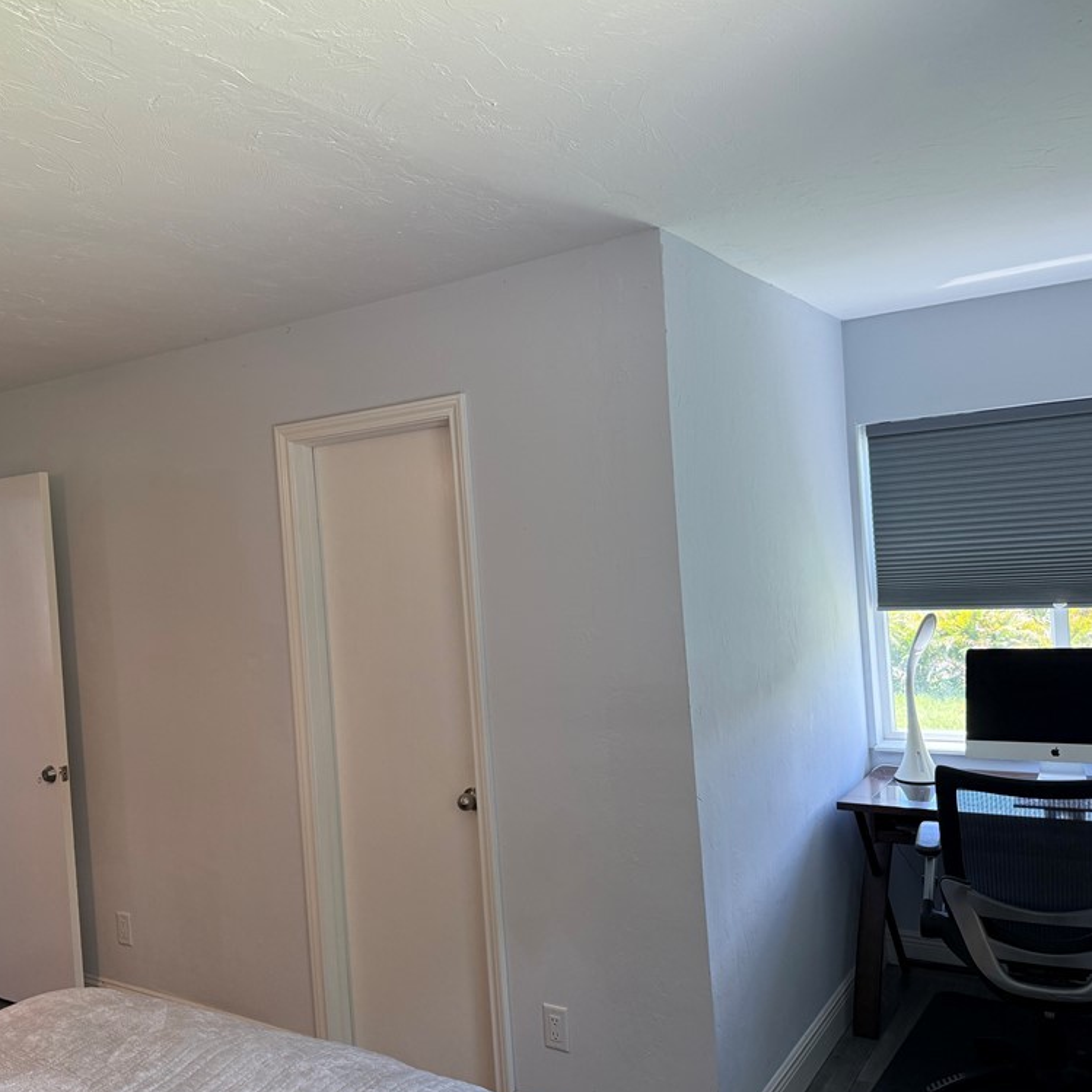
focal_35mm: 29
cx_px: 475
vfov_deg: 55.6
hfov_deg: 55.5
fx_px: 1035
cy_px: 547
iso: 160
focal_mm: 6.76
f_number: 1.78
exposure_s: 1/155
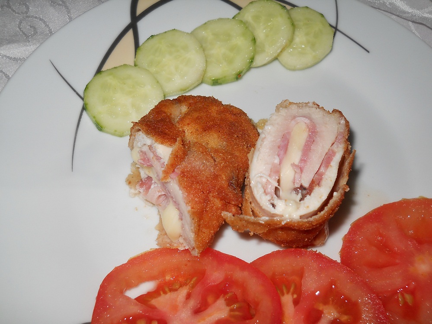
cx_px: 216
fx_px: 512
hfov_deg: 45.8
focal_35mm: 41
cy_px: 162
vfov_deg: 35.1
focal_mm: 6.72
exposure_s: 1/30
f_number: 5.5
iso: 80
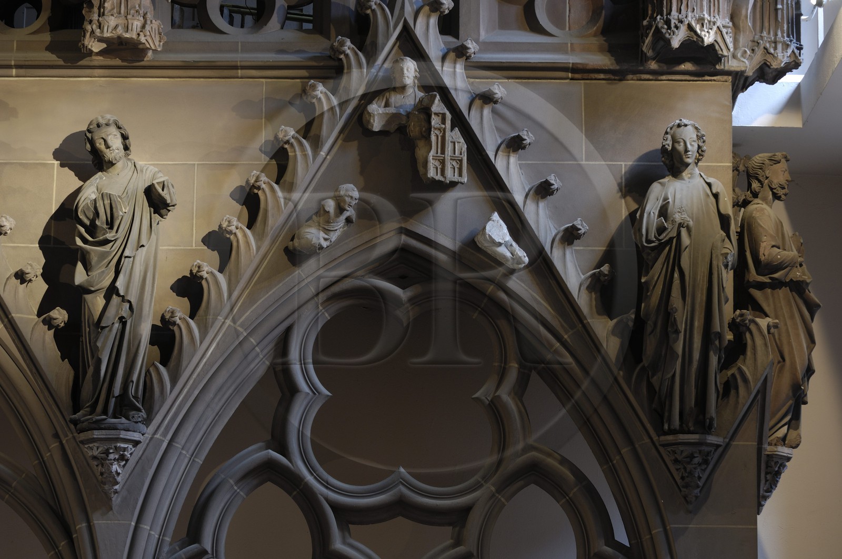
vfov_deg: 9.6
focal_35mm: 142
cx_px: 421
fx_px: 3328
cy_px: 280
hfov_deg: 14.4
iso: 100
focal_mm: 95
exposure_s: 3
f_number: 8
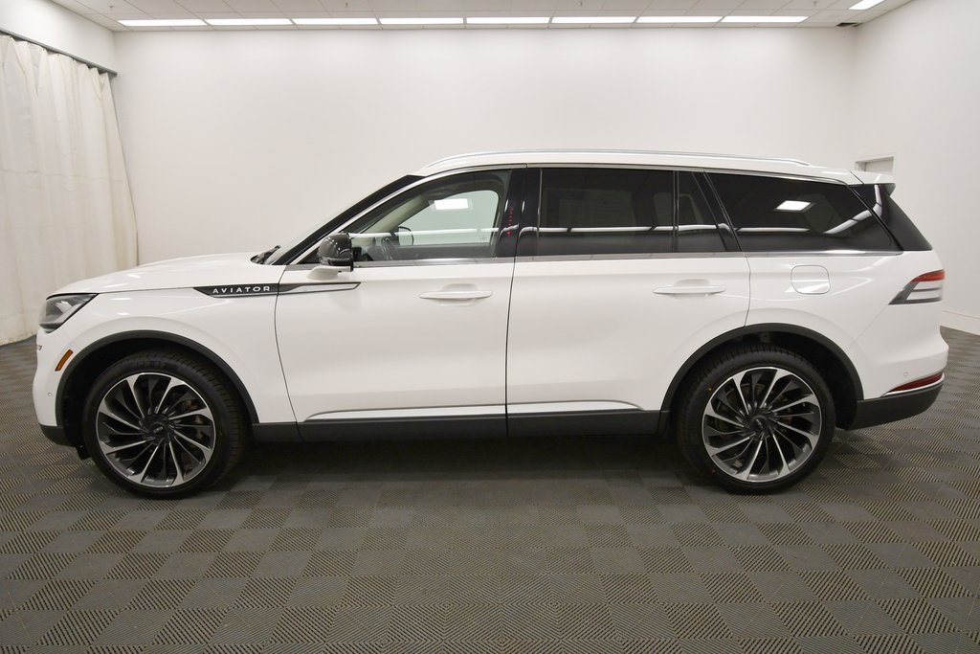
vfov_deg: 57.2
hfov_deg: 78.6
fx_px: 599
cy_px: 327
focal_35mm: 22
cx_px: 490
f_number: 5
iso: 800
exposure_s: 1/250
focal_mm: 15
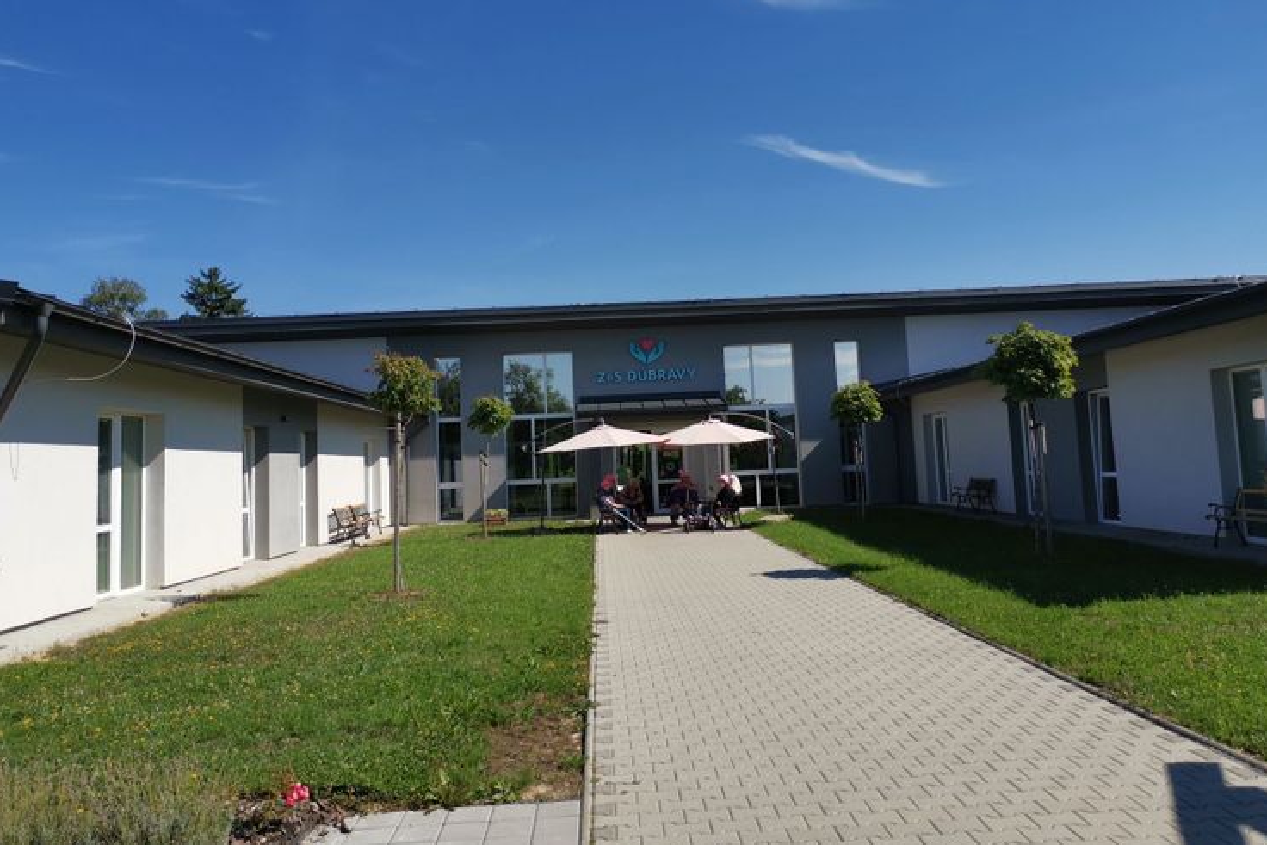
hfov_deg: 63.6
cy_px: 367
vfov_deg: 44.9
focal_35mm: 29
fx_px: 1021
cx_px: 623
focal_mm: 5.58
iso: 50
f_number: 1.8
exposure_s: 1/2653
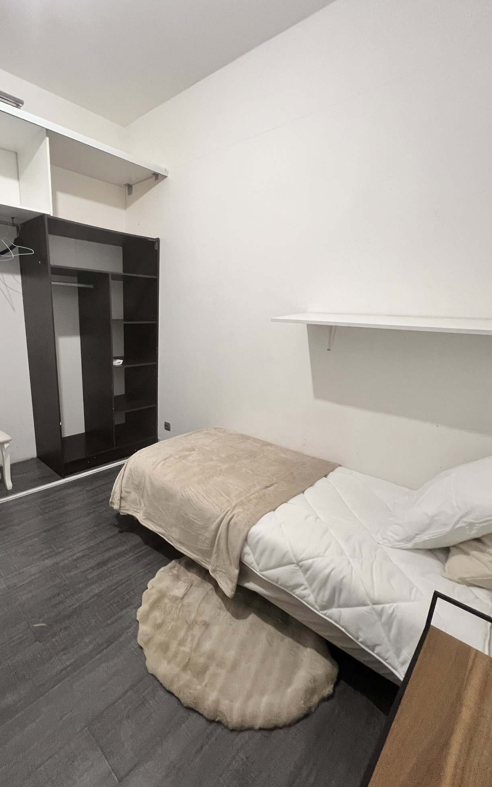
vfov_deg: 101.4
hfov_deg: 73.5
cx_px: 184
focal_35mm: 15
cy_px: 405
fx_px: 322
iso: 400
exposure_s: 1/50
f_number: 1.8
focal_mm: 1.57
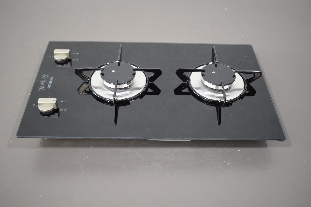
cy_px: 104
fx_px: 350
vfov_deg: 33.0
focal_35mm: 40
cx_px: 156
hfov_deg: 47.9
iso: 900
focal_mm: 27
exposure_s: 1/125
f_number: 4
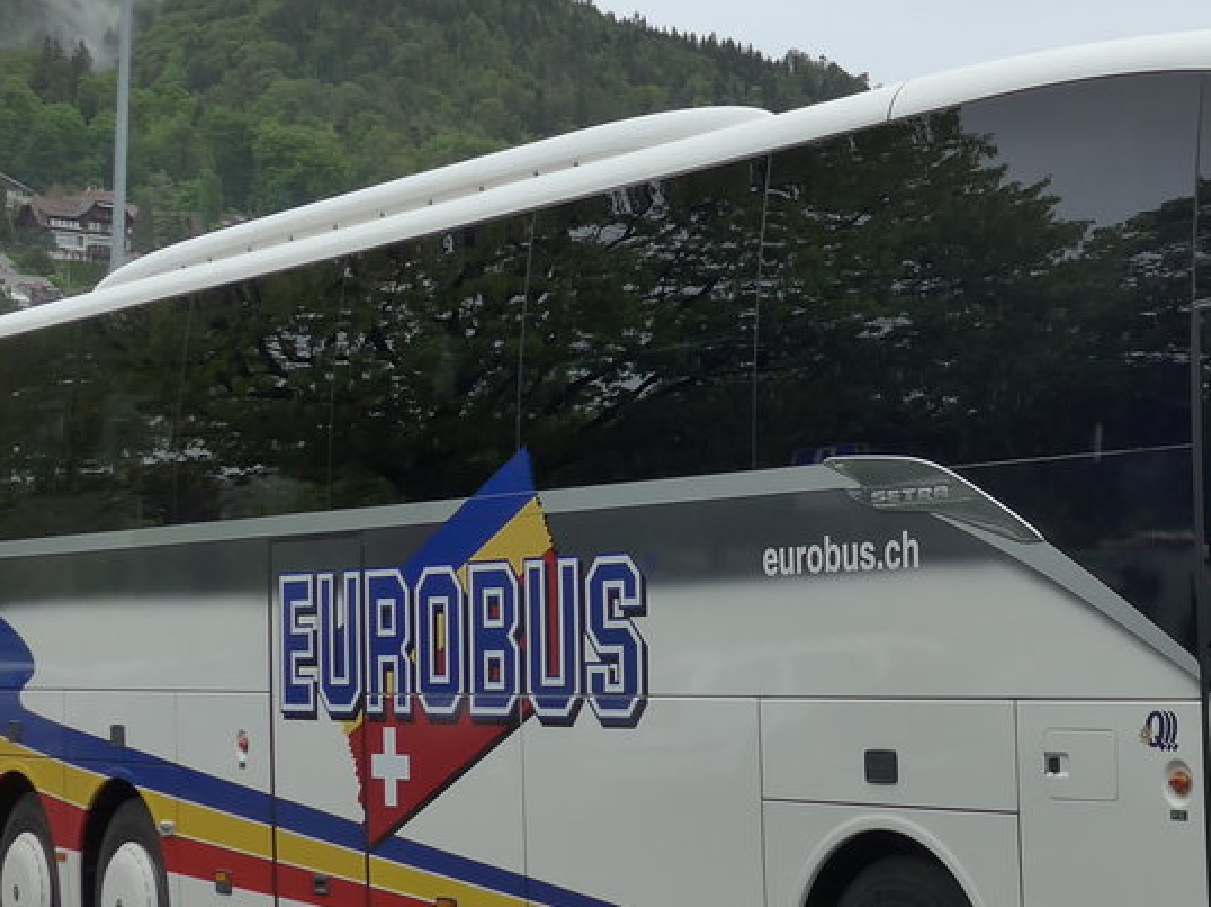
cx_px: 1035
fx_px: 3042
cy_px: 407
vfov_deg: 17.0
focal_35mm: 87
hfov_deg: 22.1
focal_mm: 8
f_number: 3.2
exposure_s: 1/800
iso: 160
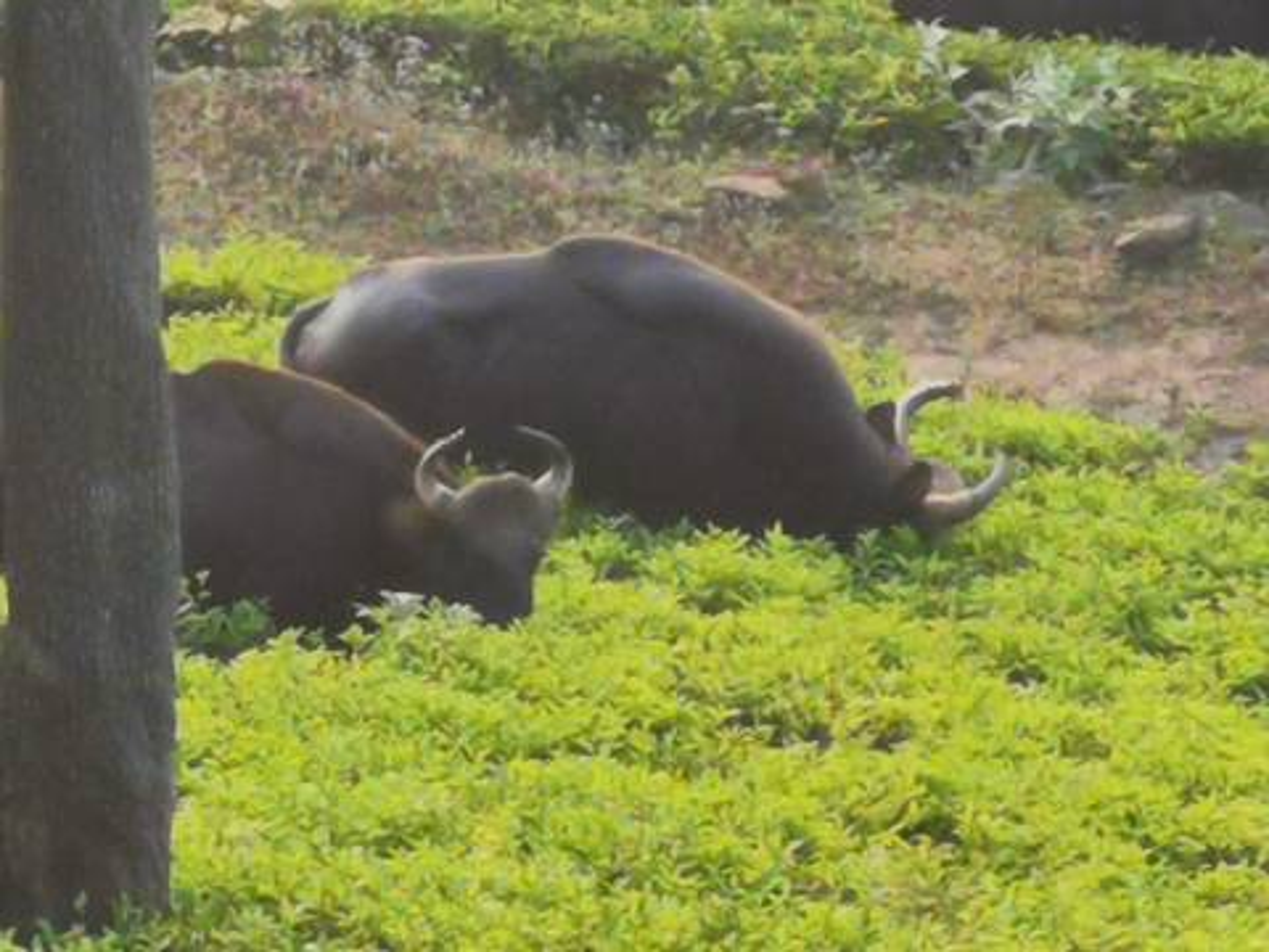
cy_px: 476
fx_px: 17010
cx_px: 634
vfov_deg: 3.2
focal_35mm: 464
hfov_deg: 4.3
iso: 100
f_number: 2.4
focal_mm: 7.48
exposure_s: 1/50
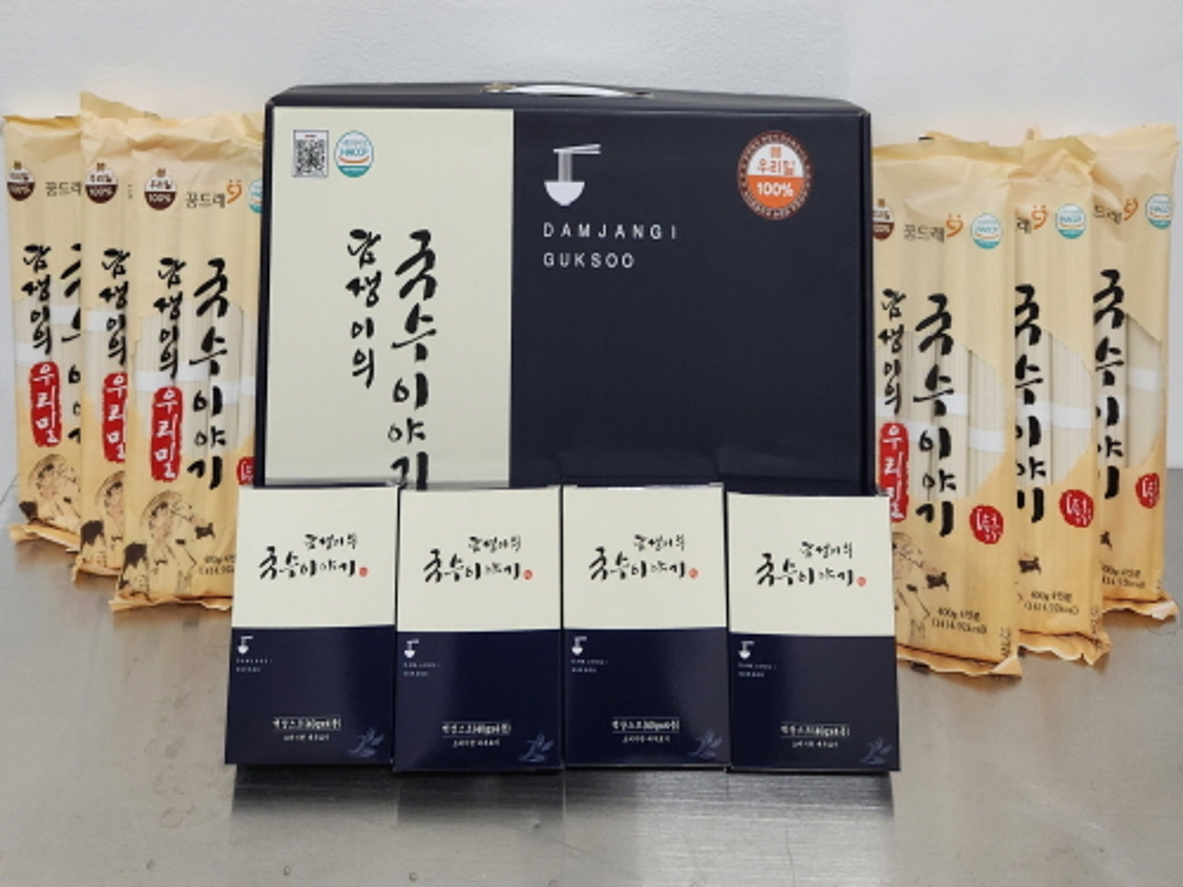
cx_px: 592
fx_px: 786
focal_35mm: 23
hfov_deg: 73.9
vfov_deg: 58.9
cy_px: 444
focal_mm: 5.4
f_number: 1.8
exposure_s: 1/120
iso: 250
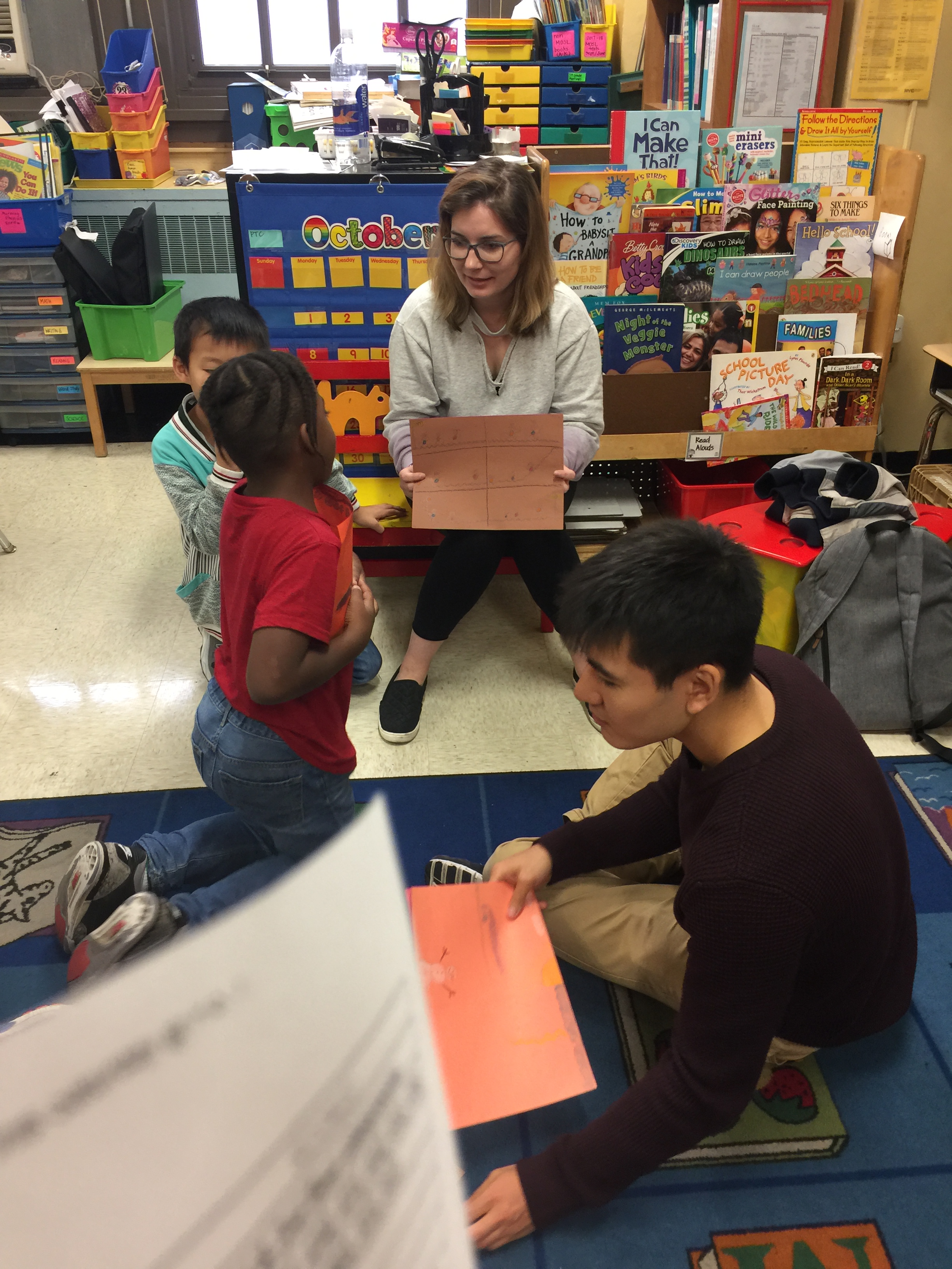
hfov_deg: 48.2
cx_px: 476
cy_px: 634
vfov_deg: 61.7
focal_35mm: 29
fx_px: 1063
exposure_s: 1/15
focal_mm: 4.15
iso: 50
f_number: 2.2
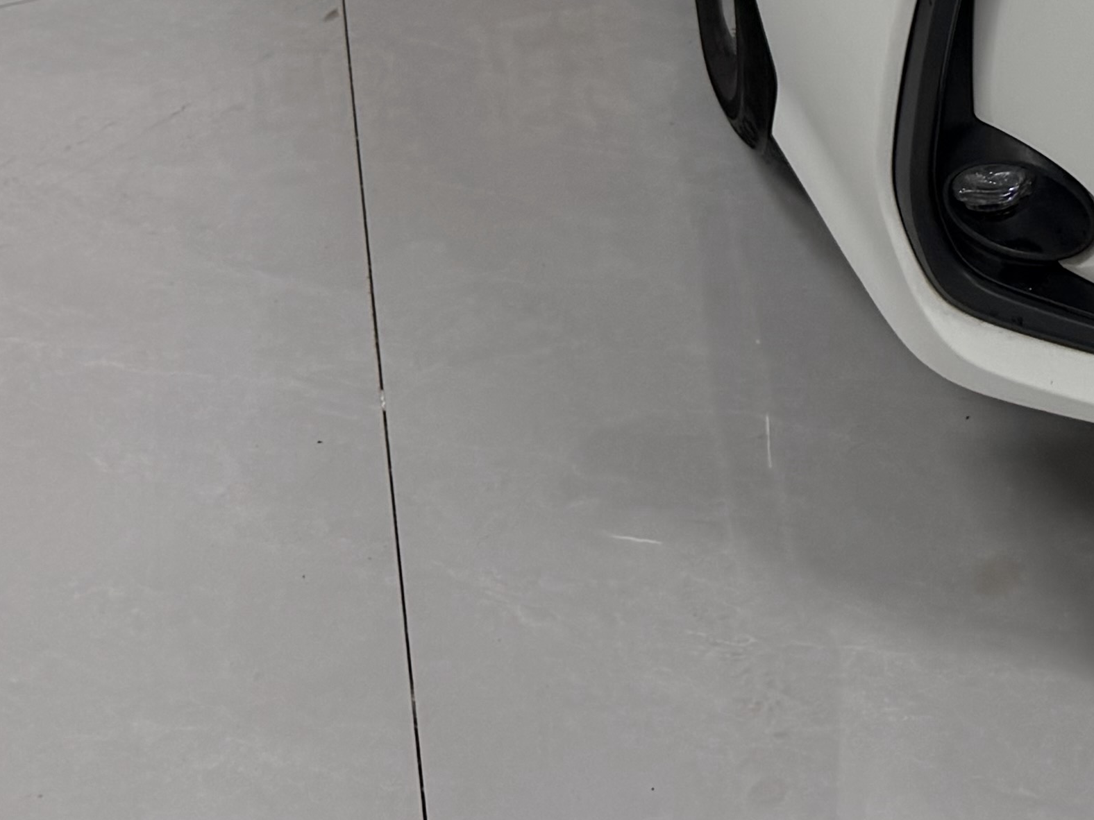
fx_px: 2750
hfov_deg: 20.3
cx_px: 1479
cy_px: -606
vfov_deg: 15.0
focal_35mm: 87
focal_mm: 6.76
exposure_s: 1/100
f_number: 1.78
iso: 64
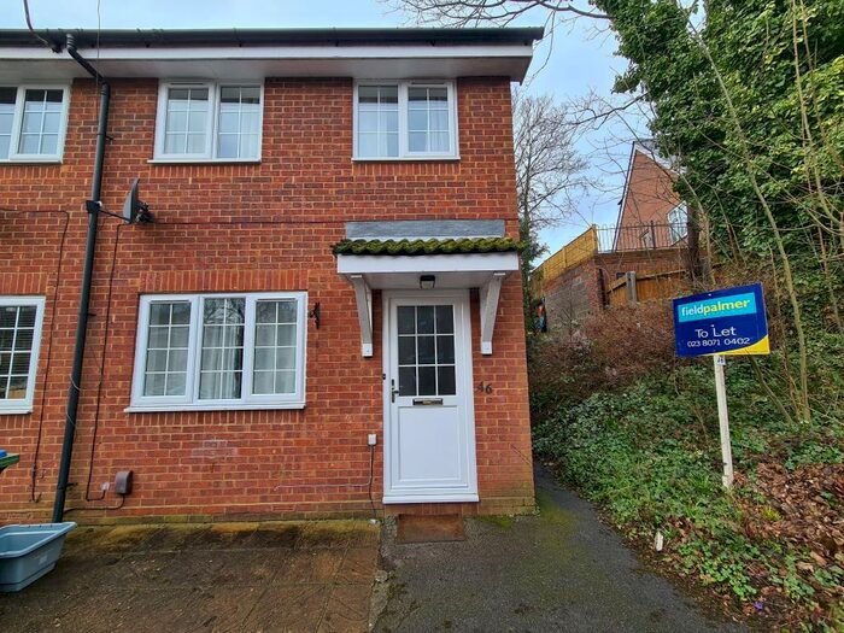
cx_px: 422
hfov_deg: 106.2
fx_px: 317
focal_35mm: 13
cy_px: 316
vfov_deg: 89.9
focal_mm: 2.2
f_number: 2.2
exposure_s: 1/387
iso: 50
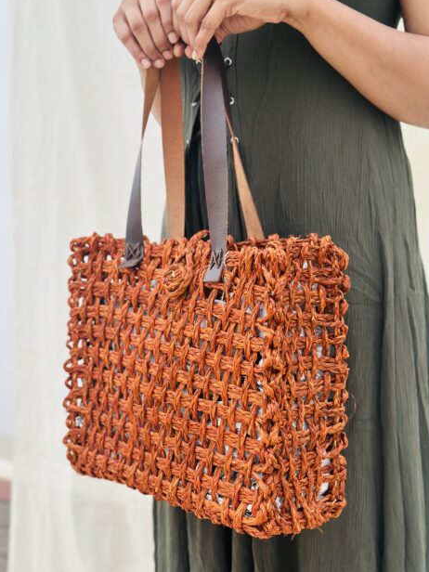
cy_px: 290
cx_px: 209
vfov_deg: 36.8
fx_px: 859
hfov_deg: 28.0
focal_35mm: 52
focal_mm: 6.86
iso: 80
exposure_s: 1/142
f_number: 1.78
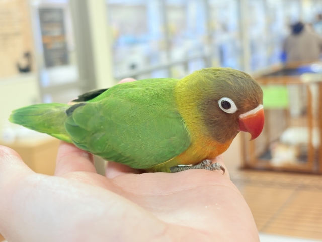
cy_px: 121
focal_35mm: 52
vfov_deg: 28.0
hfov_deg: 36.8
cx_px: 161
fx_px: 484
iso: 50
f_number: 1.6
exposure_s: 1/92
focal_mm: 5.96
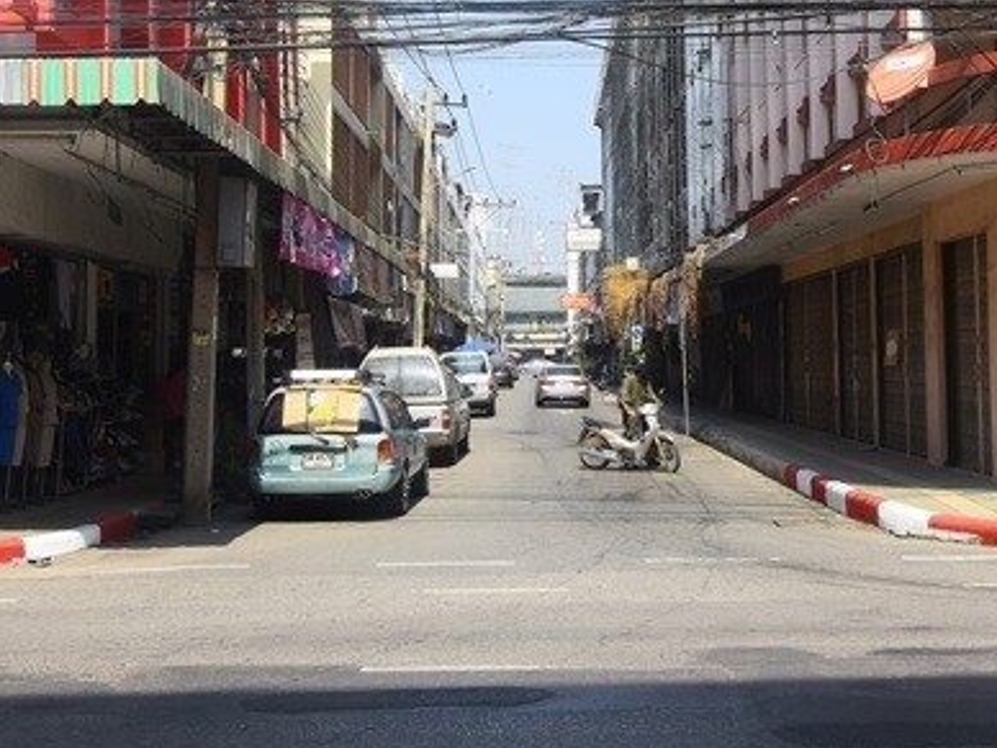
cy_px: 269
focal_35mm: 52
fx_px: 1498
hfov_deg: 36.7
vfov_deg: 27.9
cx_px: 570
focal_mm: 20
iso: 250
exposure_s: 1/320
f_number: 9
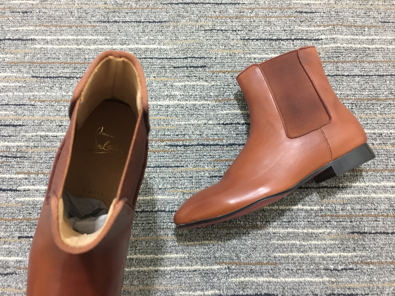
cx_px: 198
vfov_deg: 48.2
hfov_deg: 61.7
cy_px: 148
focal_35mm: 29
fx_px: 331
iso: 160
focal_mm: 4.15
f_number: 2.2
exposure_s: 1/17
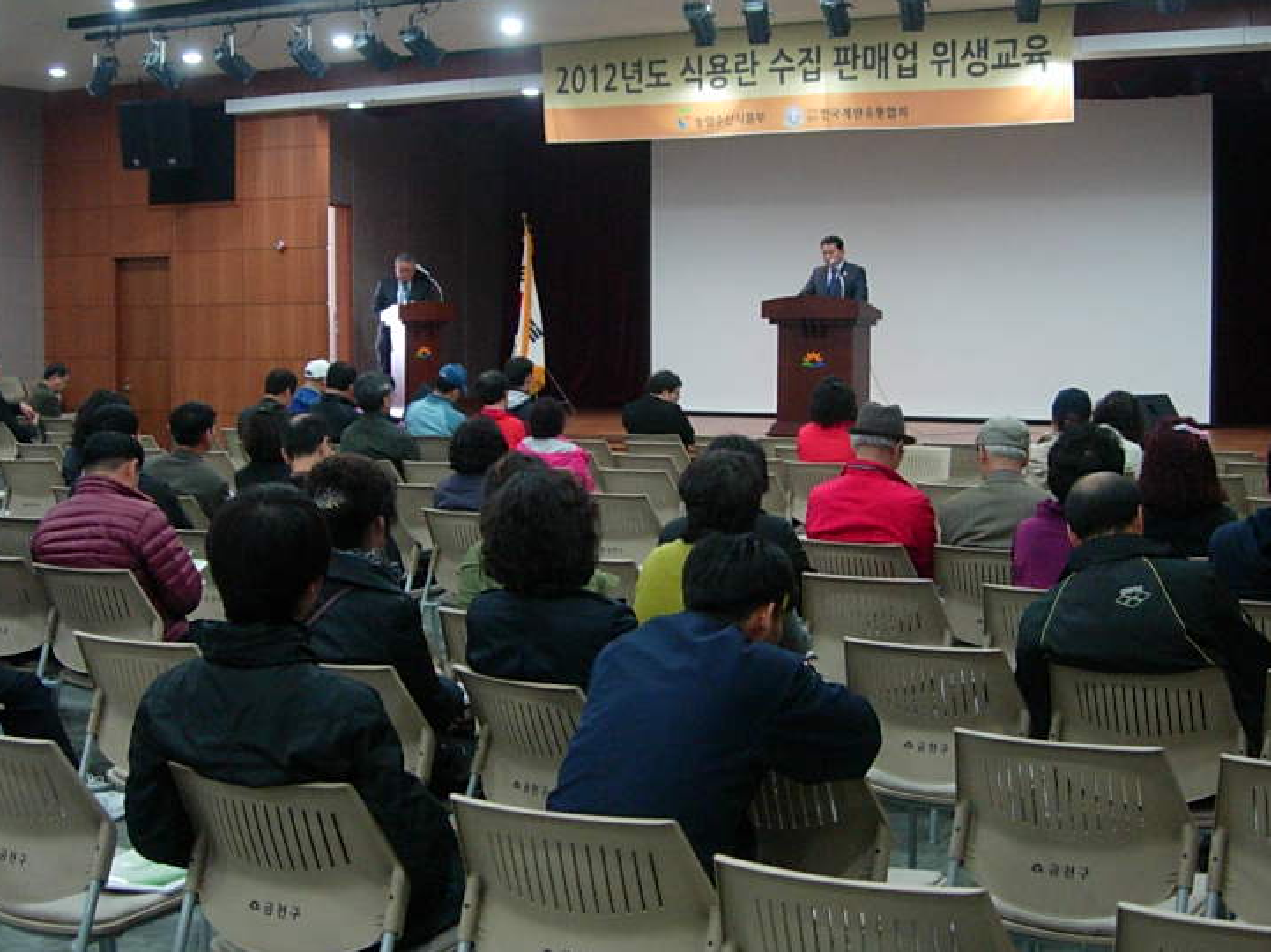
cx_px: 665
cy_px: 448
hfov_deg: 35.6
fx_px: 1982
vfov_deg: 27.0
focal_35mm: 54
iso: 200
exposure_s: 1/21.3
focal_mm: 7.8
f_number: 2.8
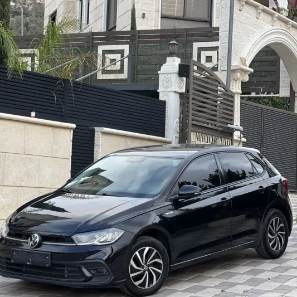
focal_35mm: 92
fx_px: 893
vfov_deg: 18.9
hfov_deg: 18.9
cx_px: 148
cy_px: 137
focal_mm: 9
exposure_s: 1/121
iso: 64
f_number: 2.8
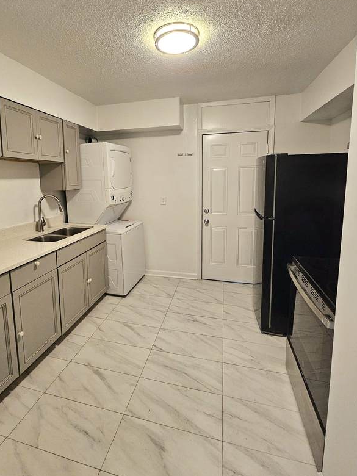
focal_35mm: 16
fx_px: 220
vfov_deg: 93.9
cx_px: 159
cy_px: 206
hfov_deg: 77.8
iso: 400
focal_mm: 2.2
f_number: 2.2
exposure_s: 1/60.2
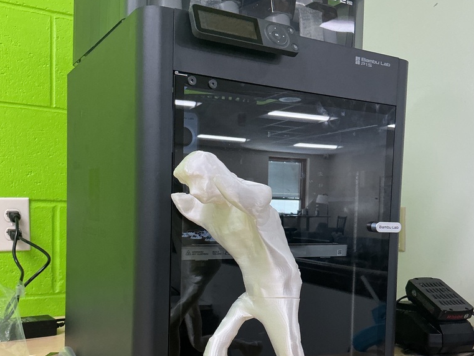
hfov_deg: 47.9
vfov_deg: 36.4
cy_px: 241
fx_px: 534
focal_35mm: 39
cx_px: 236
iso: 125
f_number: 1.8
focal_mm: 3
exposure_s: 1/60
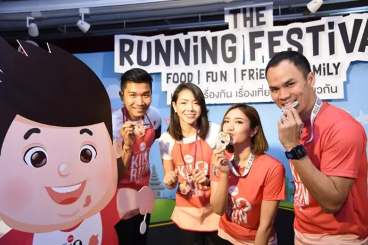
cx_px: 184
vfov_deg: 37.9
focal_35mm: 35
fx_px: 358
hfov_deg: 54.4
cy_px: 122
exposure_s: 1/125
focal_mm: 35
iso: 500
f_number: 4
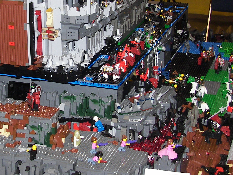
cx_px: 64
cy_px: 47
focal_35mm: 89
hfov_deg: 21.9
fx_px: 599
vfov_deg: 16.5
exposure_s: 1/30
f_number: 2.8
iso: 64
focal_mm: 7.1
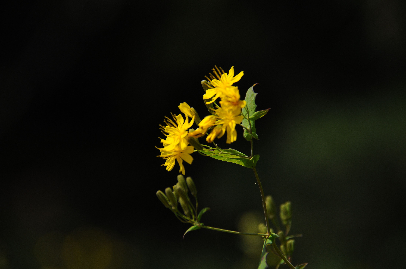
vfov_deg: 6.3
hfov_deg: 9.5
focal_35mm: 218
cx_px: 203
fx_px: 2450
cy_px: 134
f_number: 5.6
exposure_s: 1/2000
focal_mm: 145
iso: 400
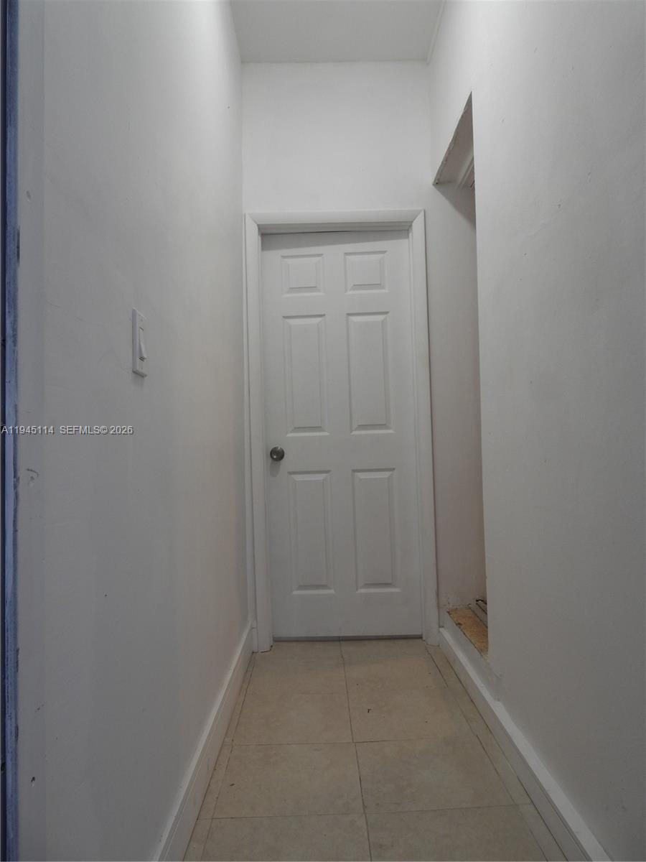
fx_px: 597
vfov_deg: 71.6
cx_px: 323
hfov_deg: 56.8
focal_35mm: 24
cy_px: 431
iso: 100
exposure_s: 1/30
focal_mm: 4.3
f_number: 2.8
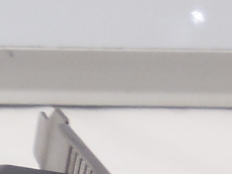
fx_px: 1246
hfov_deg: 8.9
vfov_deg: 7.4
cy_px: 435
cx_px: -442
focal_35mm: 186
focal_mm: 4.6
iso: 125
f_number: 3.5
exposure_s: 1/30
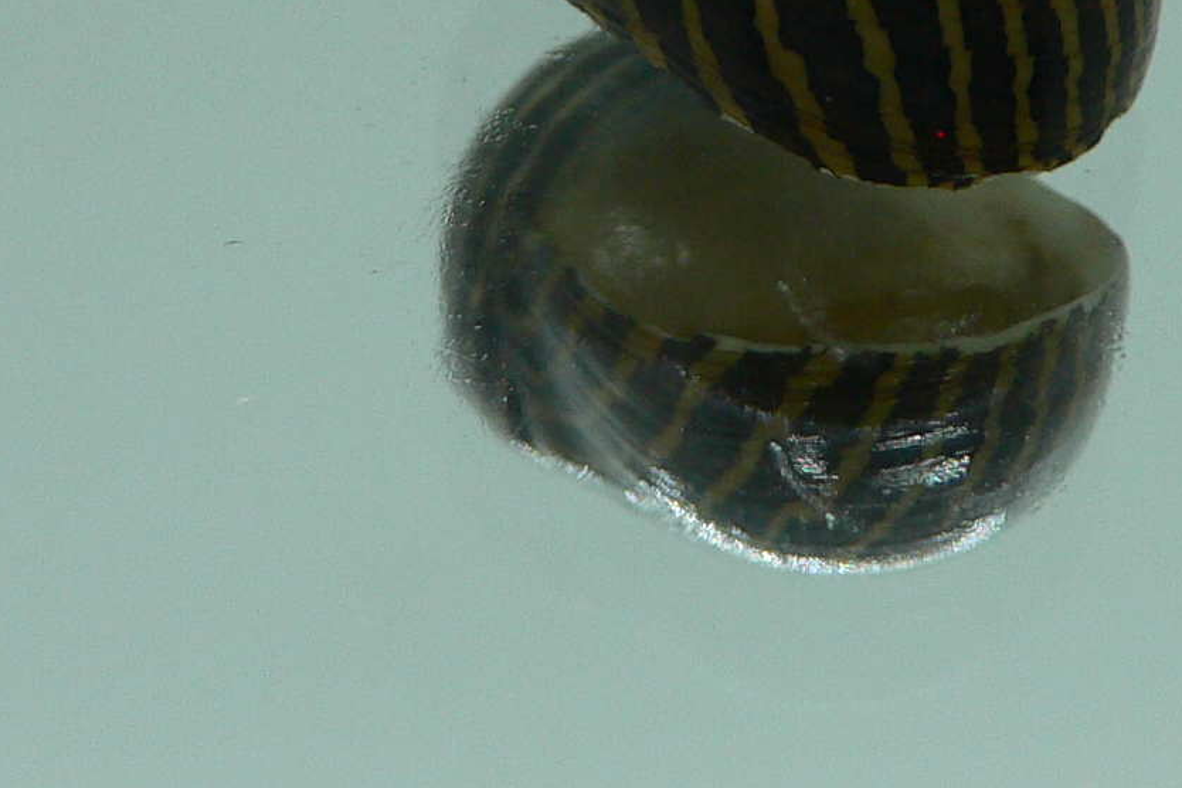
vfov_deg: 15.1
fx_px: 2889
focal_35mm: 88
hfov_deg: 23.0
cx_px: 781
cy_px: -77
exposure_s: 1/60
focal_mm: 4.6
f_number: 2.8
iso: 80
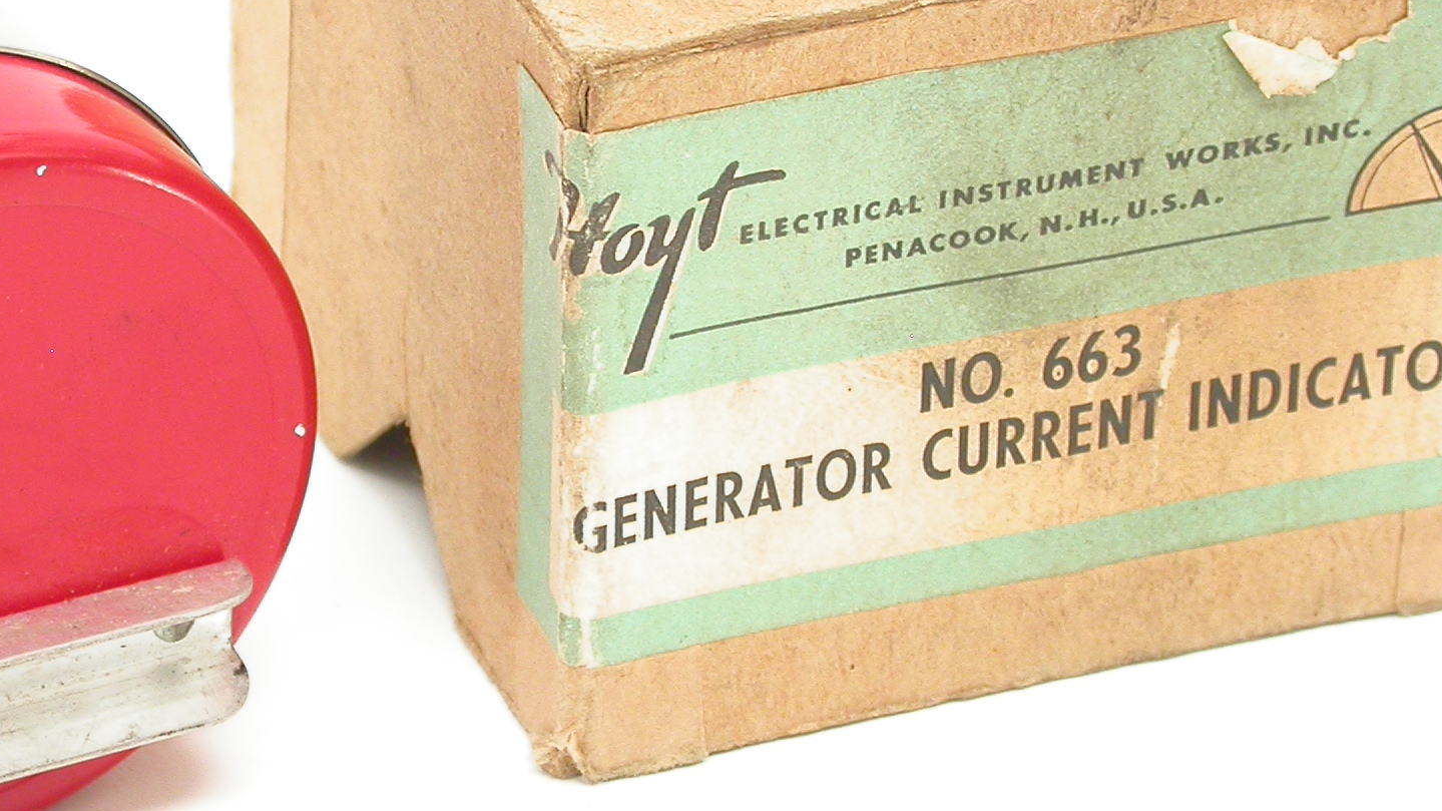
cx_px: 497
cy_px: 331
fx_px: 7761
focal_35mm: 203
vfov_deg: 6.0
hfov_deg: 10.6
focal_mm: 24.4
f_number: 4.3
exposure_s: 1/3.2
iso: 100
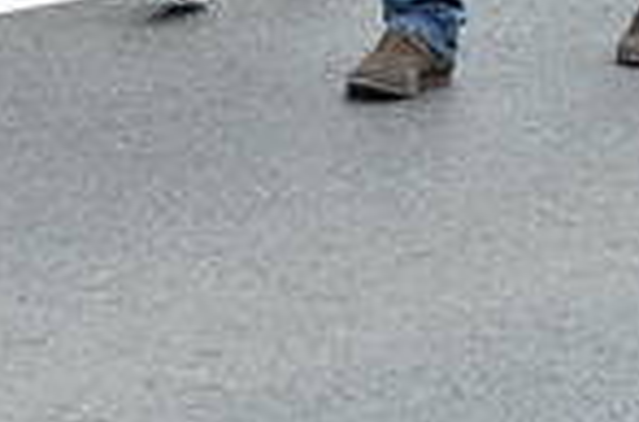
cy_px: -459
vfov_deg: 3.1
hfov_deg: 4.7
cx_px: -296
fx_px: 7696
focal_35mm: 435
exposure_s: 1/500
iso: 1250
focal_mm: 50
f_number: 9
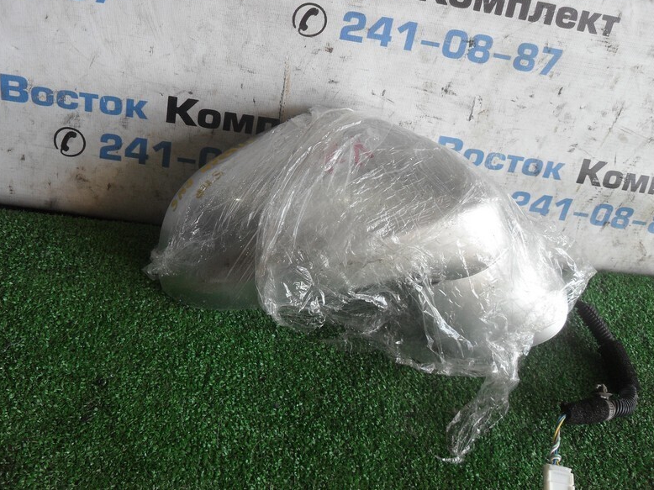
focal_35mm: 36
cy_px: 240
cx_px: 320
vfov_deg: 39.6
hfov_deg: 51.4
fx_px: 680
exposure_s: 1/90
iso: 100
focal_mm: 6.2
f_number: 2.8
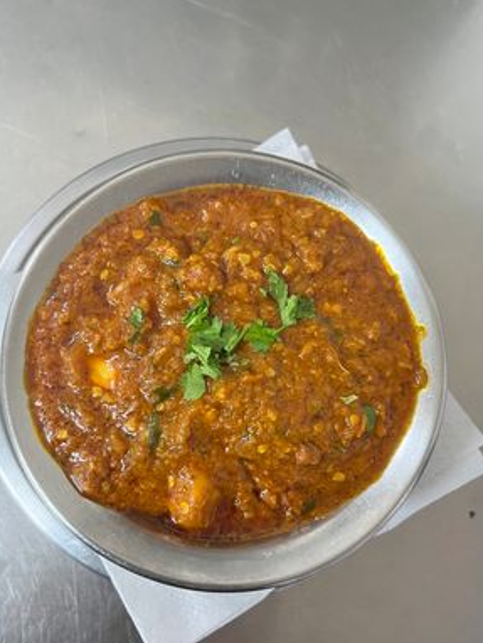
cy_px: 353
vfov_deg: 61.5
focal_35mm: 29
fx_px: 539
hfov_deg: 48.3
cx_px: 234
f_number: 1.6
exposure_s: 1/50
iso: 400
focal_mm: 5.1
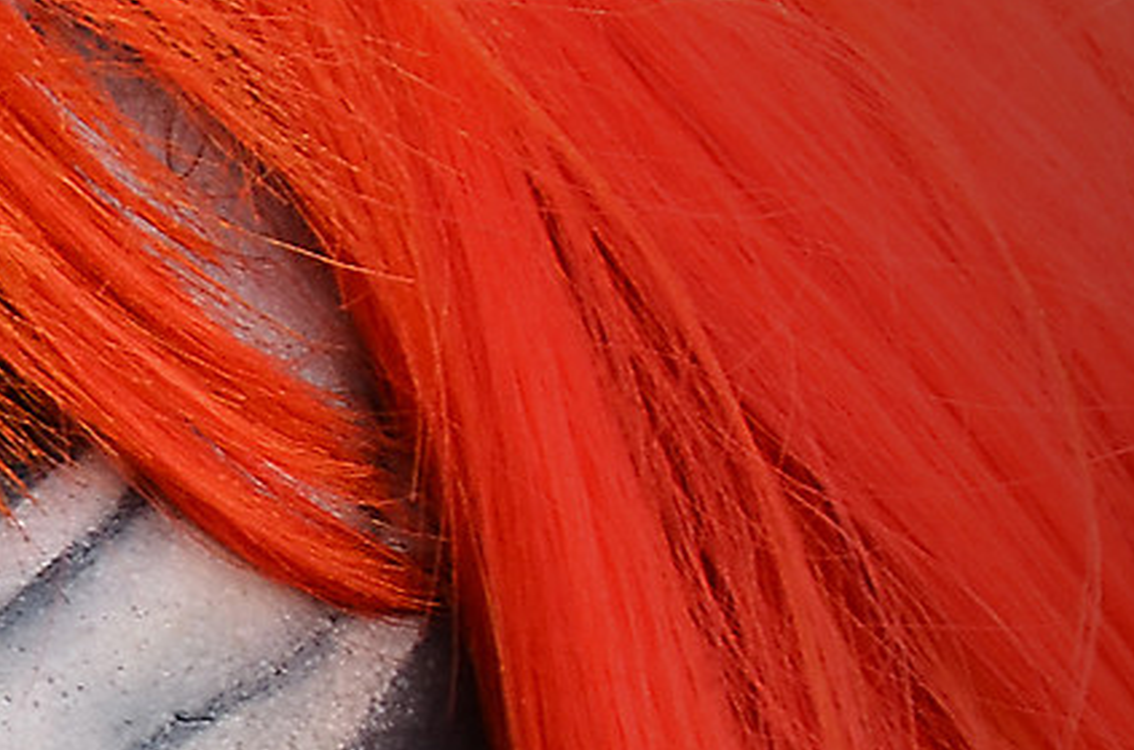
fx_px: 28092
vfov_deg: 1.5
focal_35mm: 894
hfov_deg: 2.3
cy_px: 828
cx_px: -1319
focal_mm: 105
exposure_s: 1/250
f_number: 5.6
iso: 200
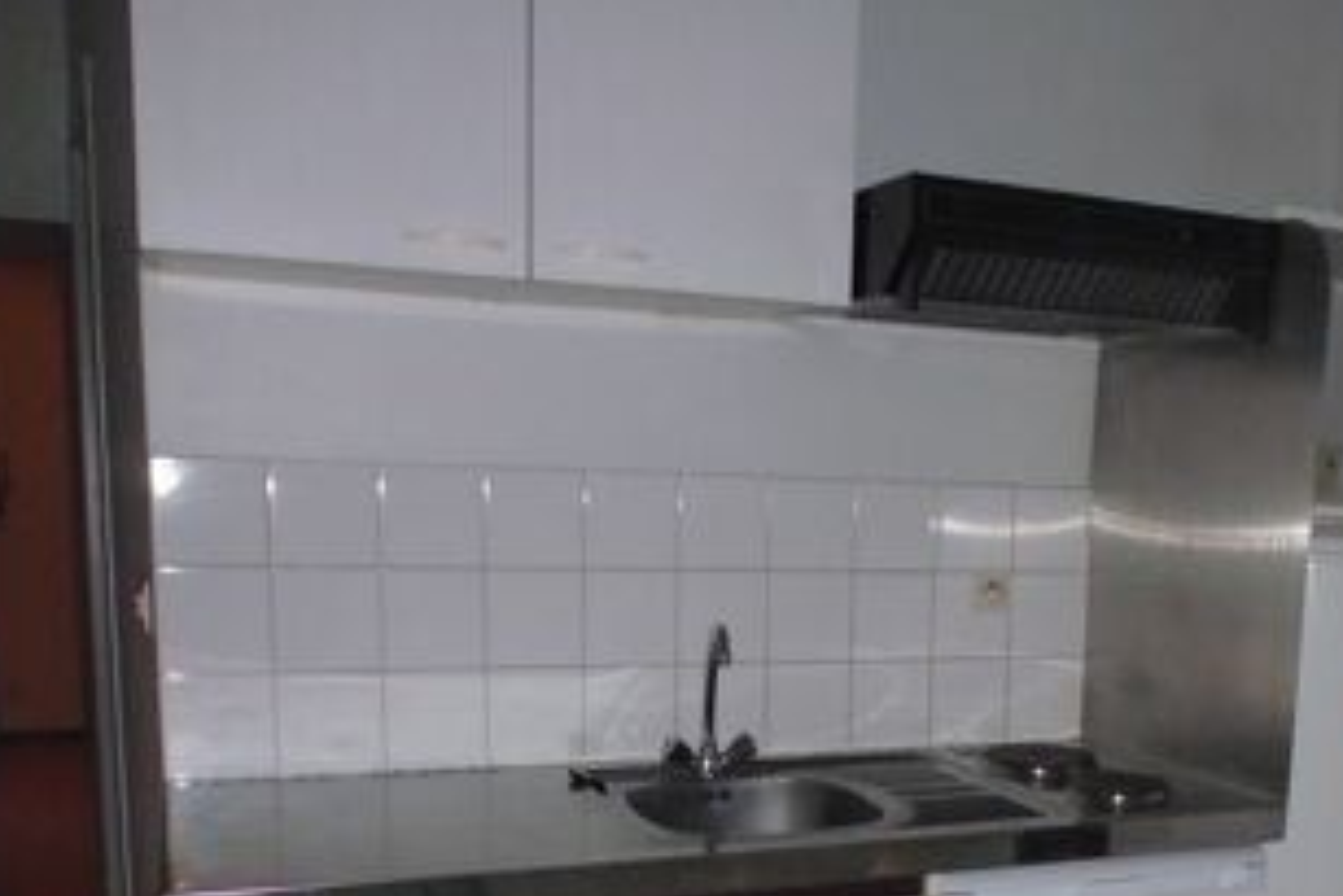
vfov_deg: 32.9
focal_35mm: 39
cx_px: 919
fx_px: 1456
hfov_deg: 48.5
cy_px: 765
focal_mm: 4.3
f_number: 2.8
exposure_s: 1/60
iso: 400
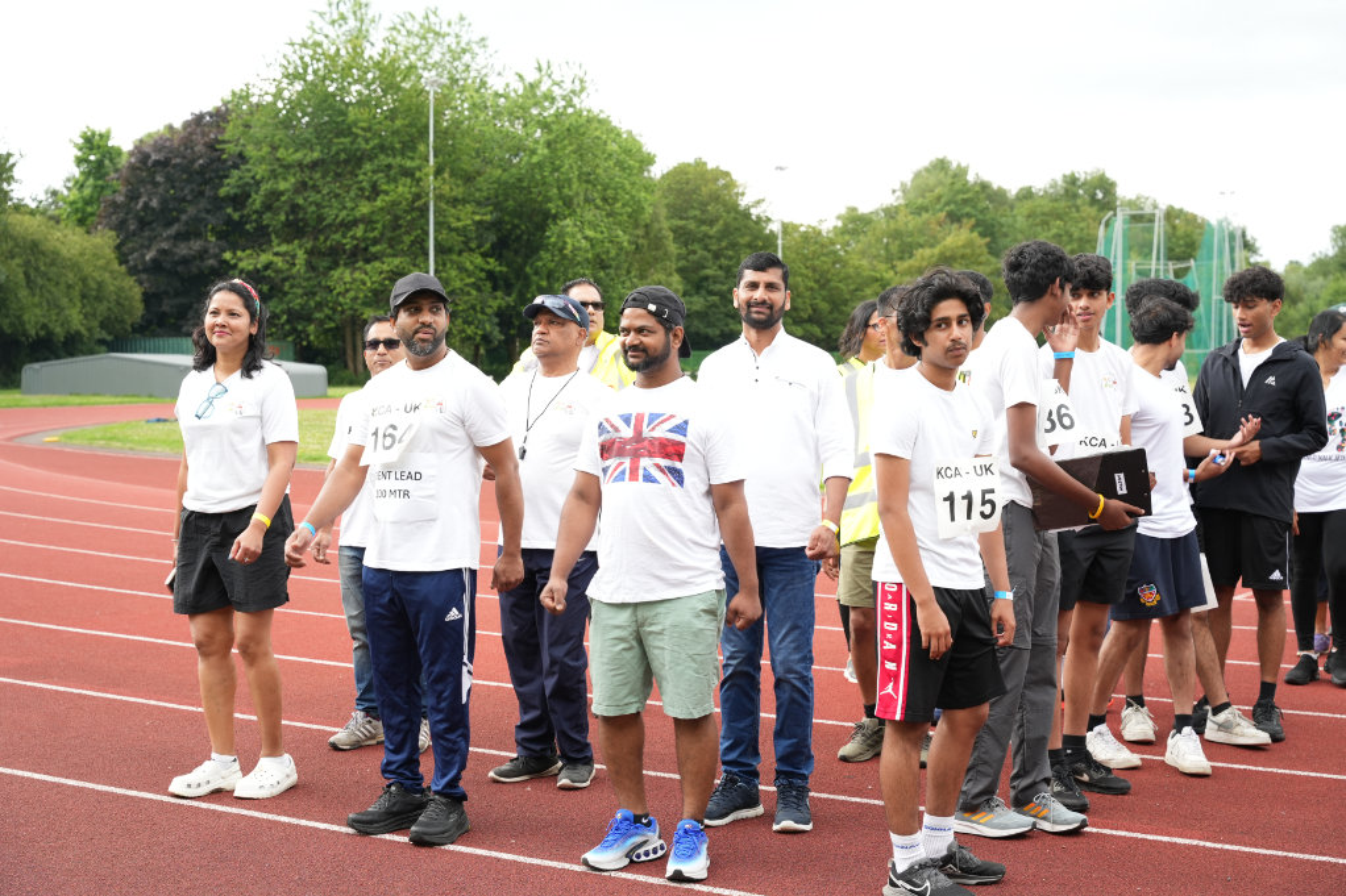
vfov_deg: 25.4
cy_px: 448
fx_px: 1992
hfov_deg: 37.3
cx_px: 673
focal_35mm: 53
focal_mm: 53.3
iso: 400
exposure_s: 1/250
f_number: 5
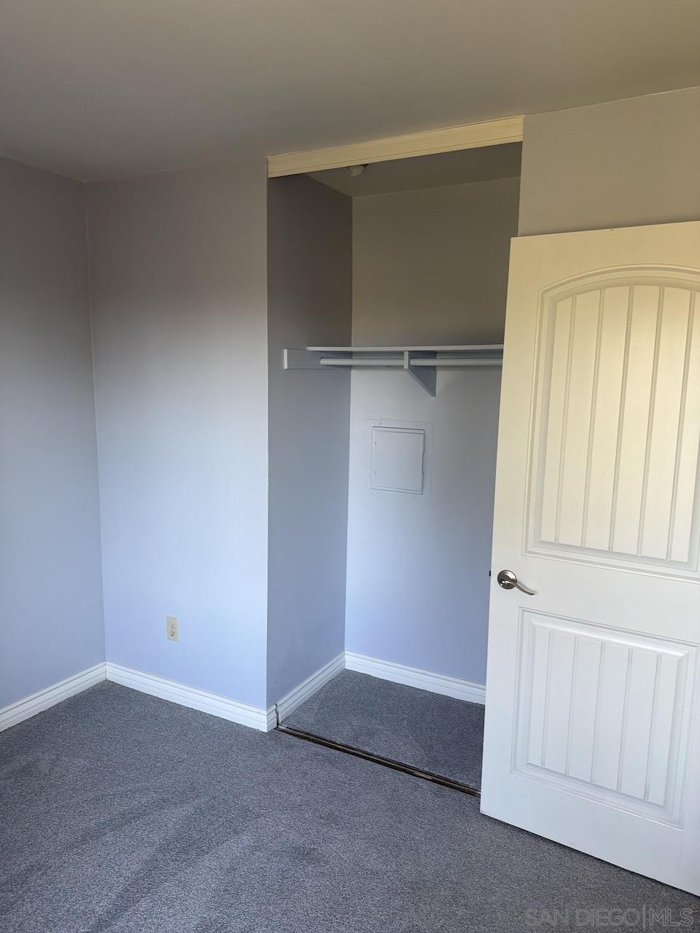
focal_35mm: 24
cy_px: 466
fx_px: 647
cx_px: 350
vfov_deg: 71.6
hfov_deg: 56.8
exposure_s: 1/121
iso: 160
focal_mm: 6.76
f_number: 1.78
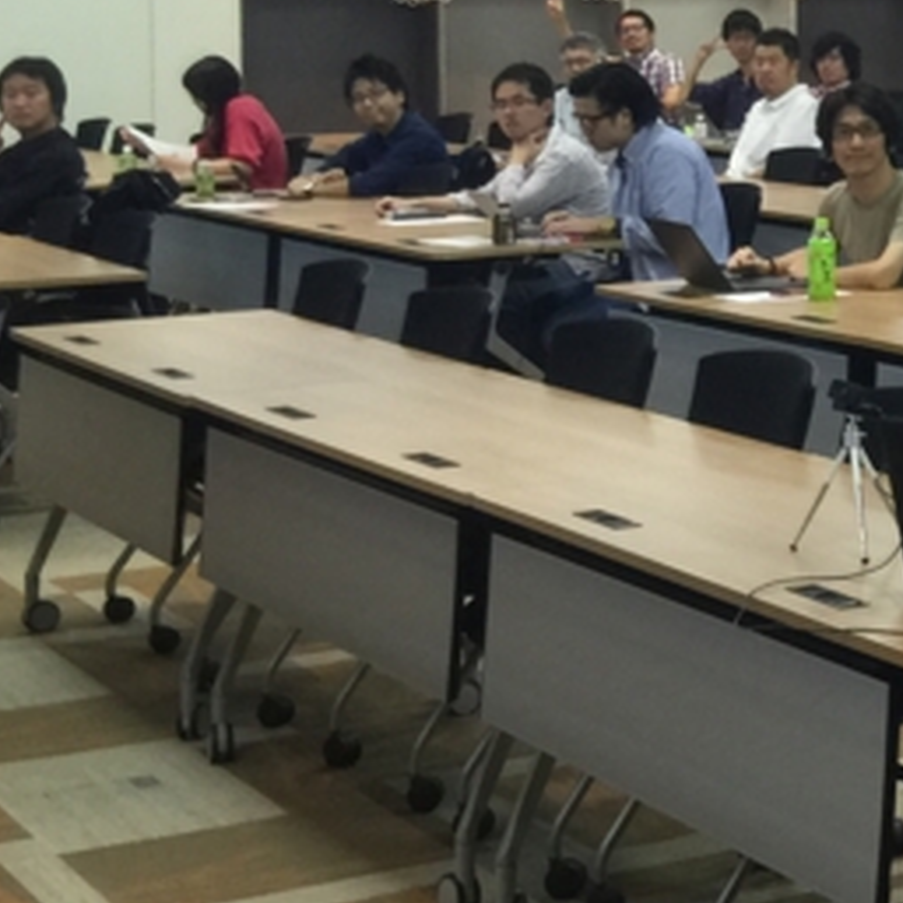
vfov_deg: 16.8
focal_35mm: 102
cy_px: 56
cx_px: 1493
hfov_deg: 15.3
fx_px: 3010
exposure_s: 1/33
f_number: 2.2
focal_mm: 4.15
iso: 64
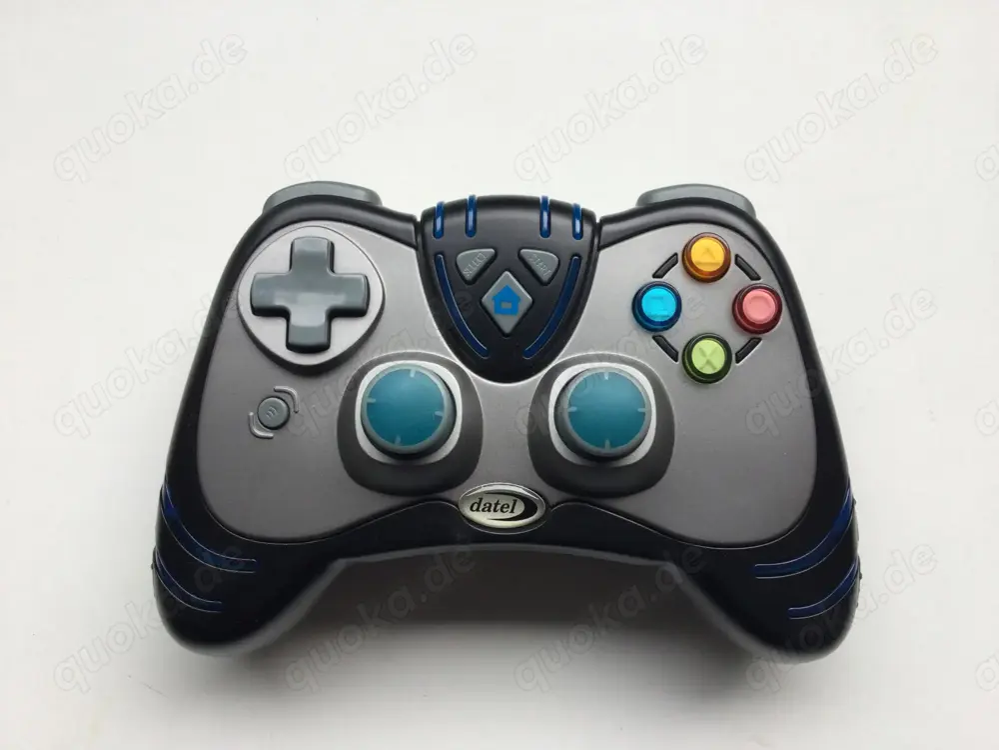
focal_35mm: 31
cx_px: 500
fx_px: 895
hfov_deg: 58.4
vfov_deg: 45.4
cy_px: 375
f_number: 2.4
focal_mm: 3.3
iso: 25
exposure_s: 1/50
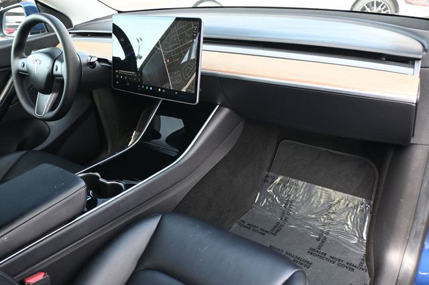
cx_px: 214
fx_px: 366
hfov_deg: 60.7
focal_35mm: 31
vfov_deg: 42.6
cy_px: 142
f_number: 3.8
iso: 1100
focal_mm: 20.5
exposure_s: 1/125
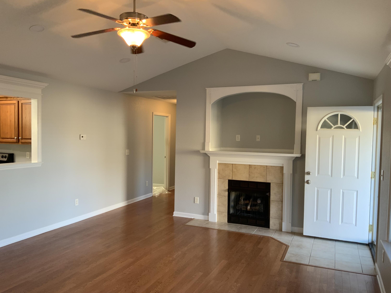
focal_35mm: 29
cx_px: 196
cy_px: 146
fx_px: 328
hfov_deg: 61.7
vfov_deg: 48.2
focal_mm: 3
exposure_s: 1/60
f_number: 1.8
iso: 80
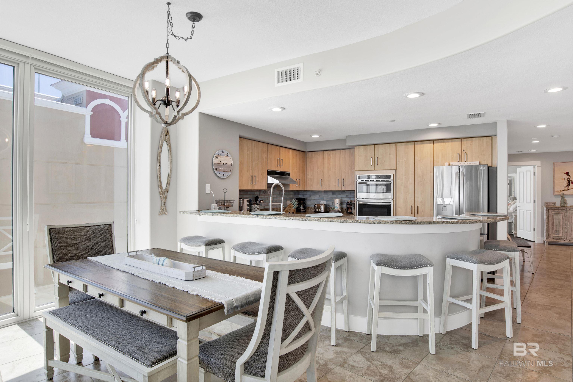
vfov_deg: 64.6
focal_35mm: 19
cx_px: 286
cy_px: 191
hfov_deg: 86.9
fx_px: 302
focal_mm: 19
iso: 200
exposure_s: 1/15
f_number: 11
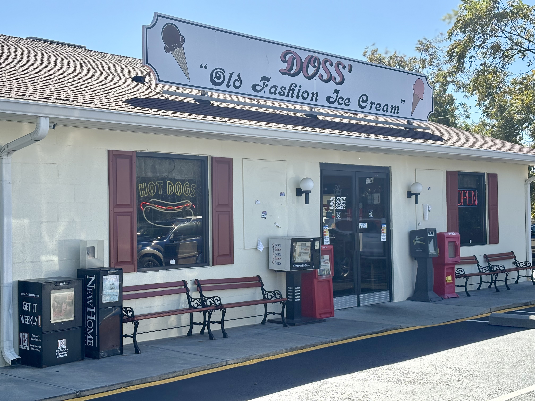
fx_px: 804
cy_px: 200
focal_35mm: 52
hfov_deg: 36.8
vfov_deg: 28.0
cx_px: 268
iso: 50
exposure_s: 1/2012
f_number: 1.6
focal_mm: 5.96
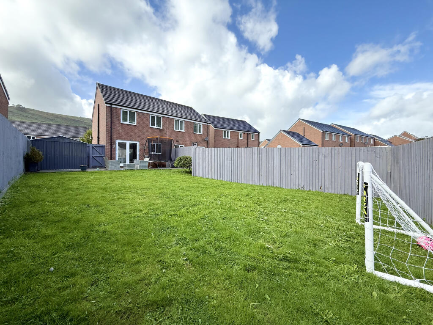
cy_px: 162
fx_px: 175
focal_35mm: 14
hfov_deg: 102.1
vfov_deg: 85.7
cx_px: 216
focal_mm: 2.22
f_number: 2.2
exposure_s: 1/734
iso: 50
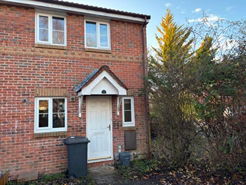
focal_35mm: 26
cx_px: 123
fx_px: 185
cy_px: 92
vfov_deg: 53.1
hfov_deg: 67.3
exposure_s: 1/172
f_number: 1.6
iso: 50
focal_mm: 5.96
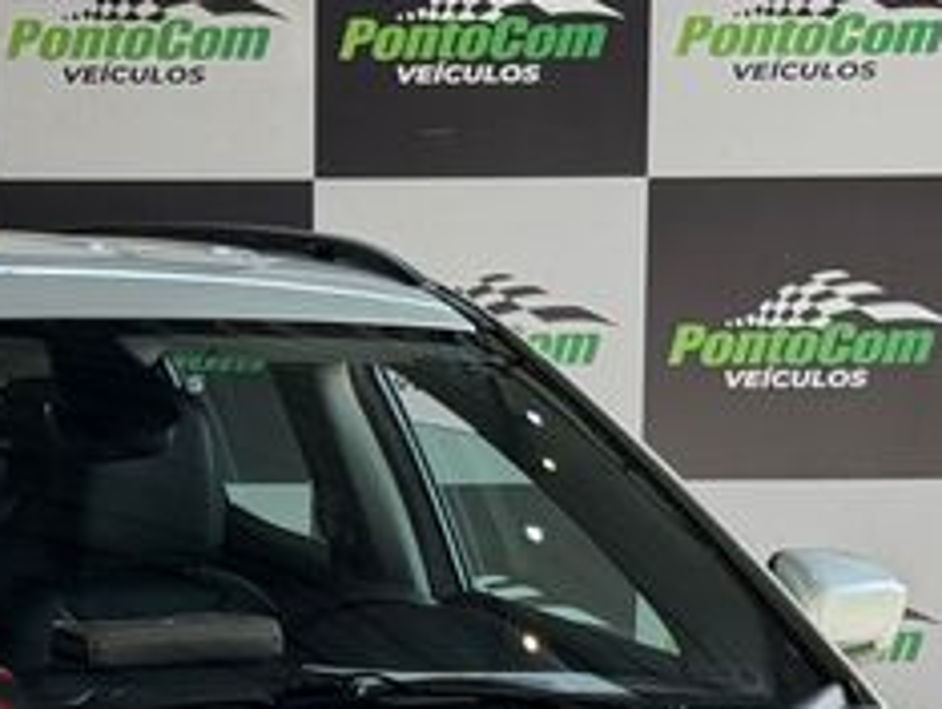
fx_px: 4522
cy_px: 931
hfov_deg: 11.8
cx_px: 161
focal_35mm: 166
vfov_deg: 8.8
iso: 80
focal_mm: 6.76
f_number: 1.78
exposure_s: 1/339
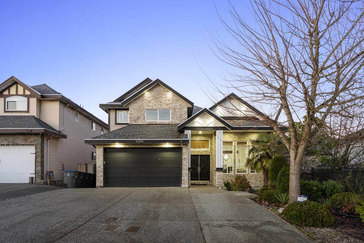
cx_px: 182
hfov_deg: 84.3
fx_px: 201
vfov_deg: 62.2
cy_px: 122
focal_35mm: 20
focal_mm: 19.9
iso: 100
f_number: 8
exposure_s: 1/1.67
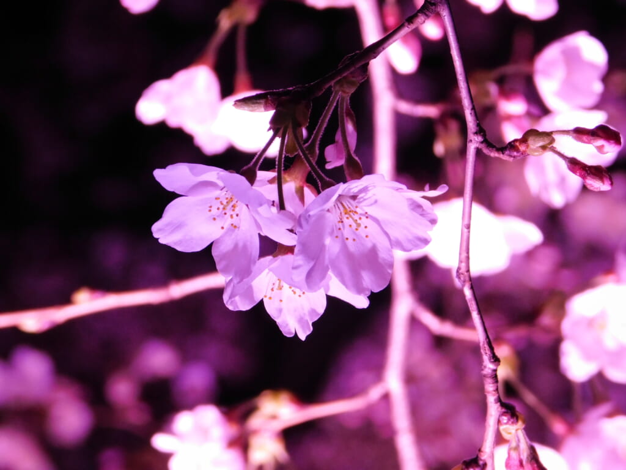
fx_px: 4810
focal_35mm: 266
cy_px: 235
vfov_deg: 5.6
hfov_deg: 7.4
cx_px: 313
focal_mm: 47.2
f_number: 5.7
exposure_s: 1/30
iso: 560
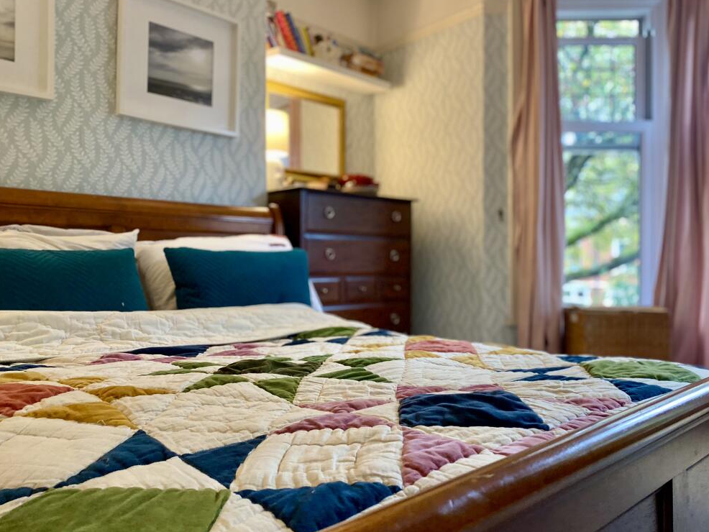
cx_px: 362
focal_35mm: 27
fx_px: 553
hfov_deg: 65.3
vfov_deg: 51.4
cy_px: 258
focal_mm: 4.25
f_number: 1.8
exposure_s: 1/60
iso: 320
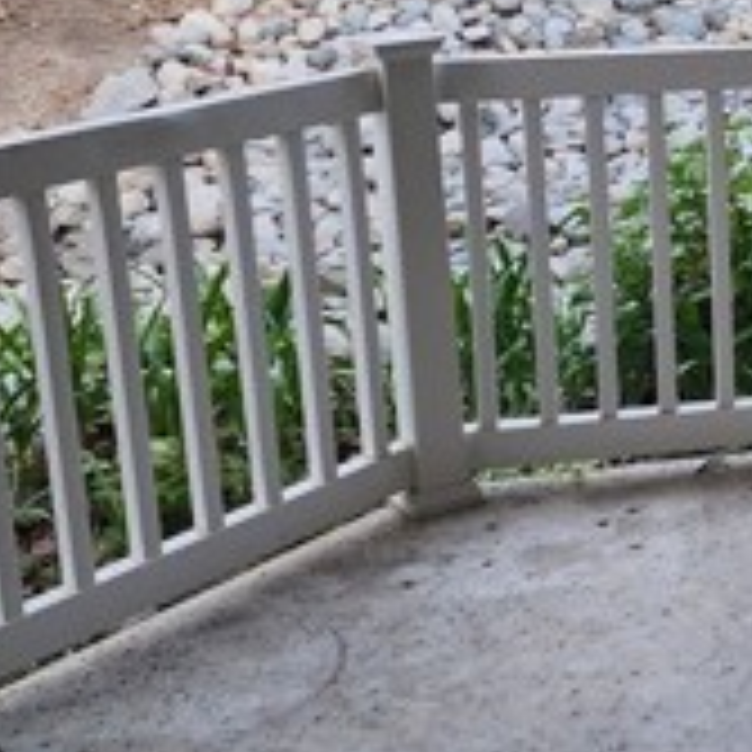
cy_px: 72
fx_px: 1917
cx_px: 1058
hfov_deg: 19.8
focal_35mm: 78
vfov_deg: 21.7
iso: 40
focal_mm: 6.4
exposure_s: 1/180
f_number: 1.8
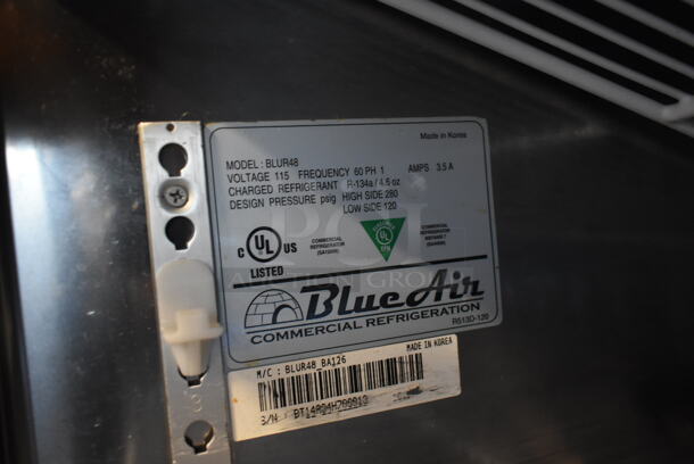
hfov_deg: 61.9
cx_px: 347
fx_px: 579
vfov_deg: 43.7
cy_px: 232
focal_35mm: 30
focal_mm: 20
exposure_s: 1/30
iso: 2200
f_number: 3.5
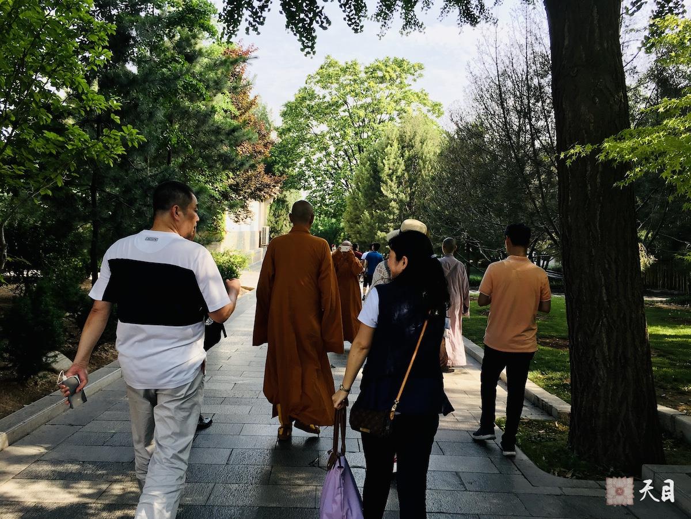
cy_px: 260
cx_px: 346
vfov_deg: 48.2
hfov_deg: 61.7
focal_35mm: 29
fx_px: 579
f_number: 2.2
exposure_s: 1/254
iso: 25
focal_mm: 4.15
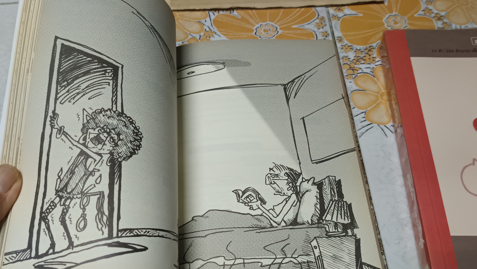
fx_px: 367
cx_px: 244
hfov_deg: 66.1
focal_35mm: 29
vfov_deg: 39.9
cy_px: 167
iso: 1145
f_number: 1.7
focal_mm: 5.31
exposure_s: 1/50
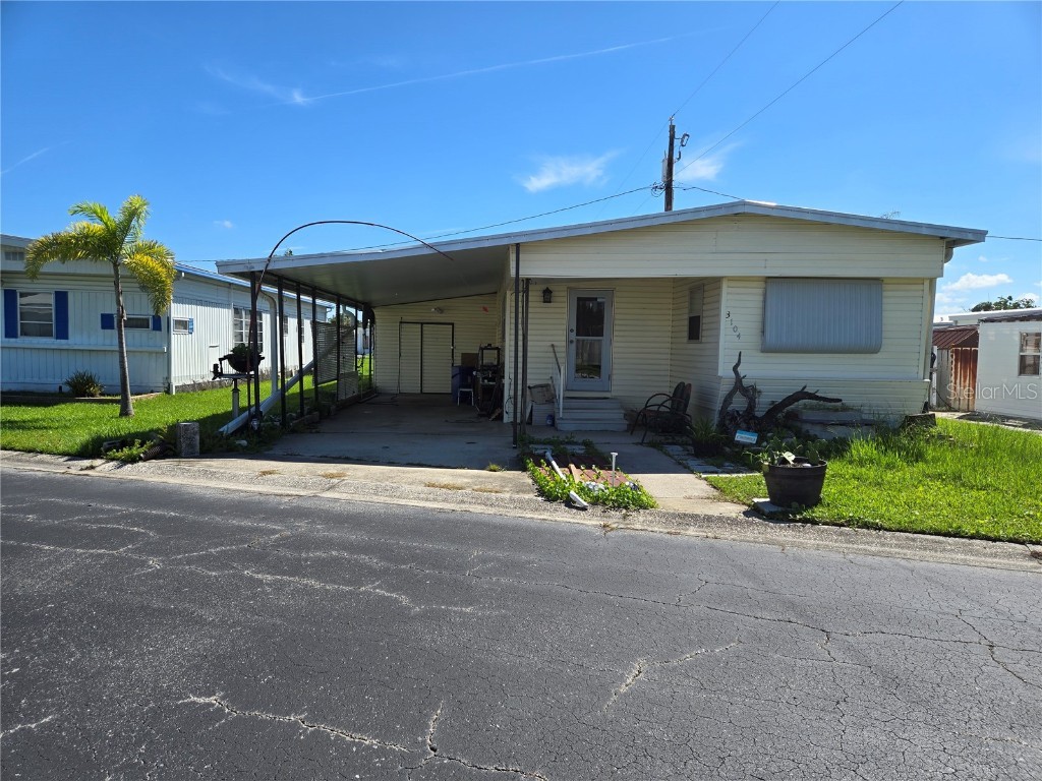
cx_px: 521
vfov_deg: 58.9
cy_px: 390
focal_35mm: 23
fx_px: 692
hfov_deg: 73.9
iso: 25
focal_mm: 5.4
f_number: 1.8
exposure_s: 1/1765
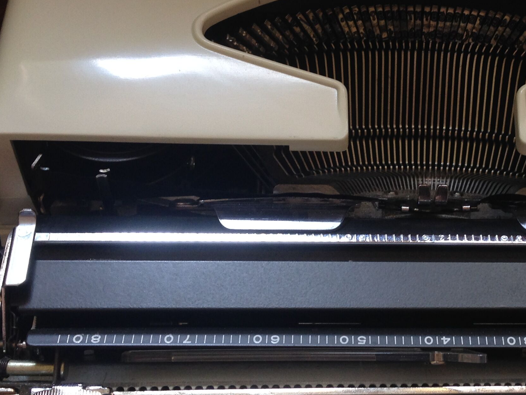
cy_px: 224
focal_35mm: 65
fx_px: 988
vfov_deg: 22.6
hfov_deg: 29.2
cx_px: 416
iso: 64
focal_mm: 4.12
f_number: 2.4
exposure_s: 1/60
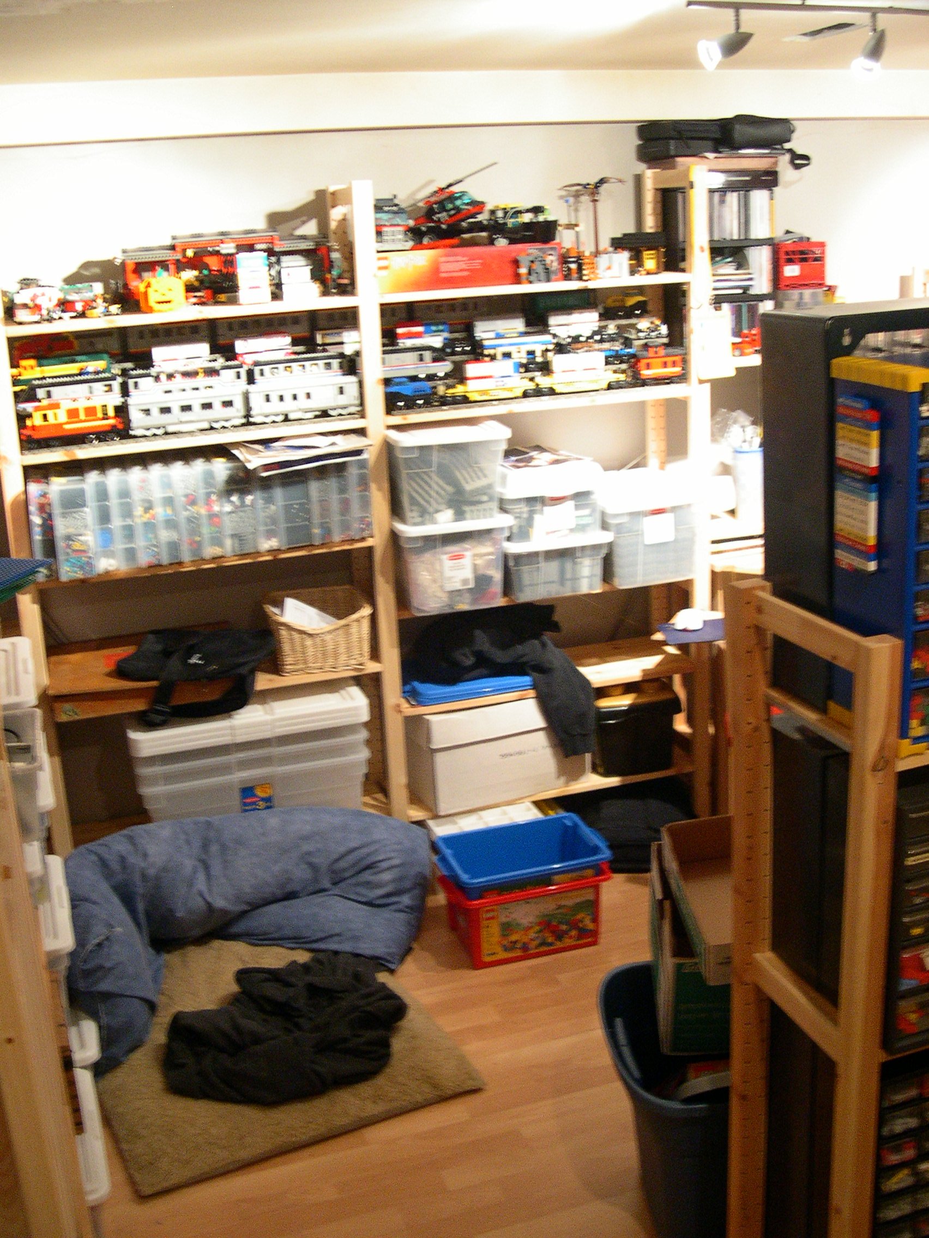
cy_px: 619
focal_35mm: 38
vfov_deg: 49.0
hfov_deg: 37.7
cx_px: 464
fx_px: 1360
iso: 400
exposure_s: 1/6.5
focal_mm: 8
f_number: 2.8
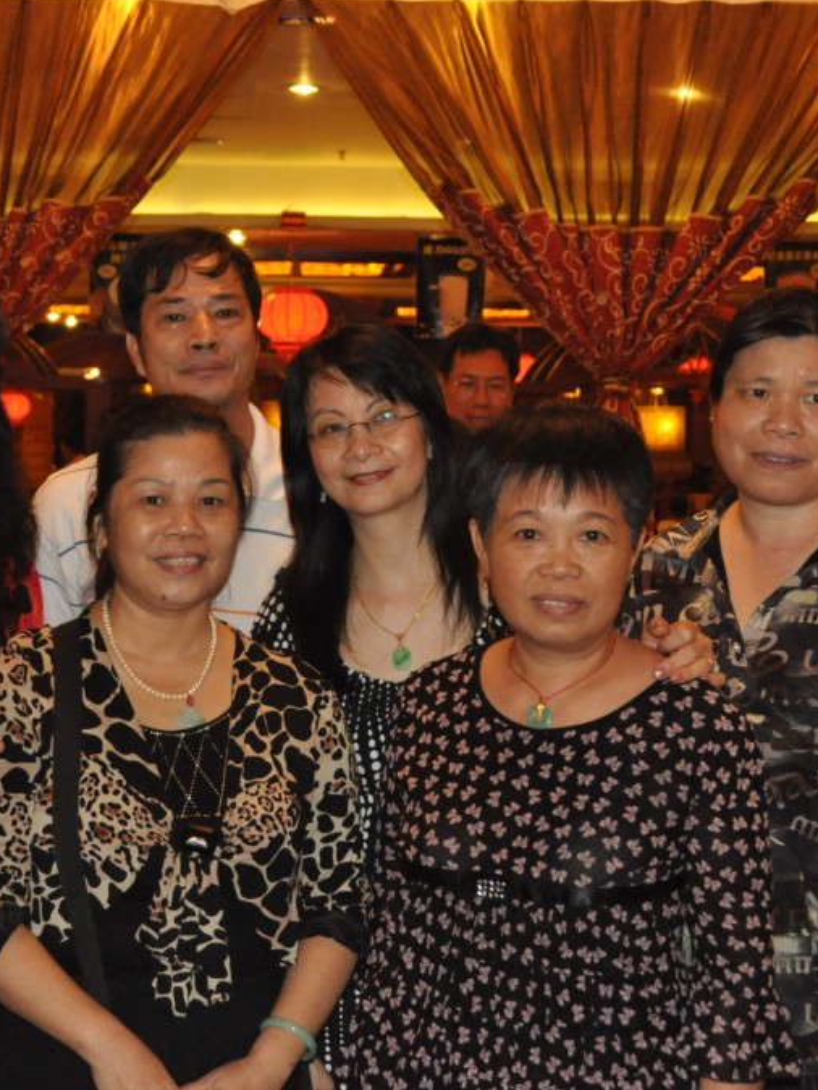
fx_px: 2204
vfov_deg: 27.8
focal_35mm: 70
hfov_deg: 20.9
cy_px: 542
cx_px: 230
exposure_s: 1/100
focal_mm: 32
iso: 3200
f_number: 5.6
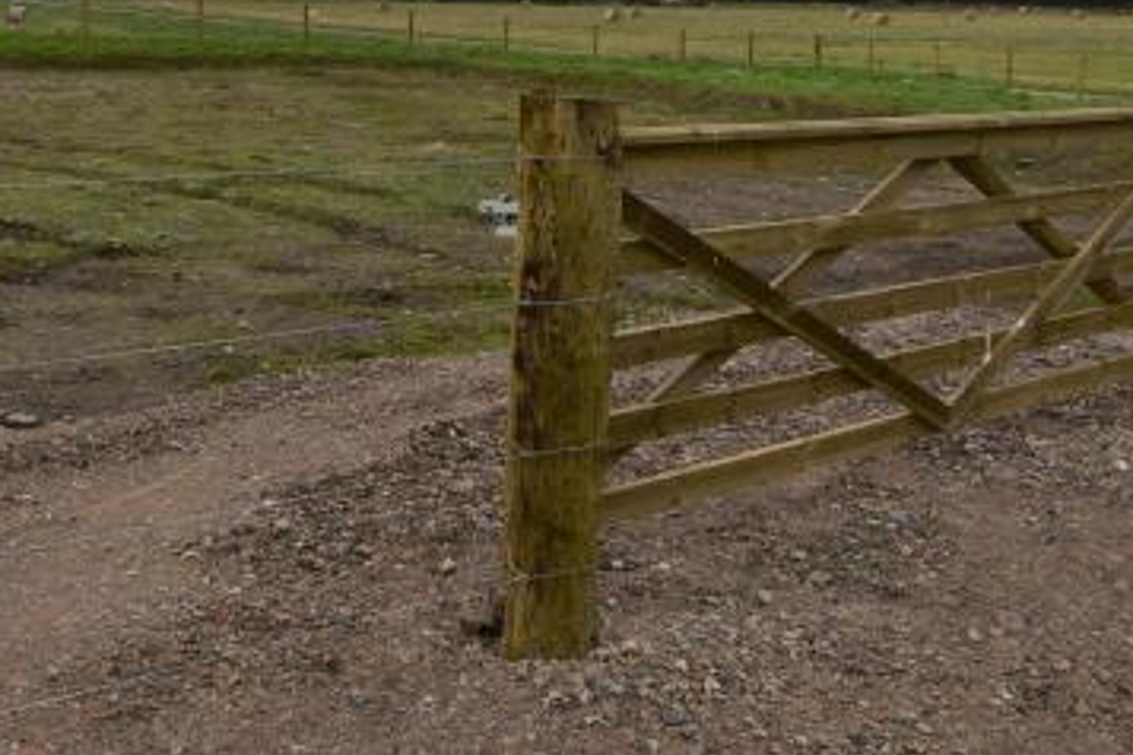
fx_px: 1353
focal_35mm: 43
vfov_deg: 30.2
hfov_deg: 44.8
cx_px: 381
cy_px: 122
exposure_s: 1/200
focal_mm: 10
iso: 400
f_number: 10
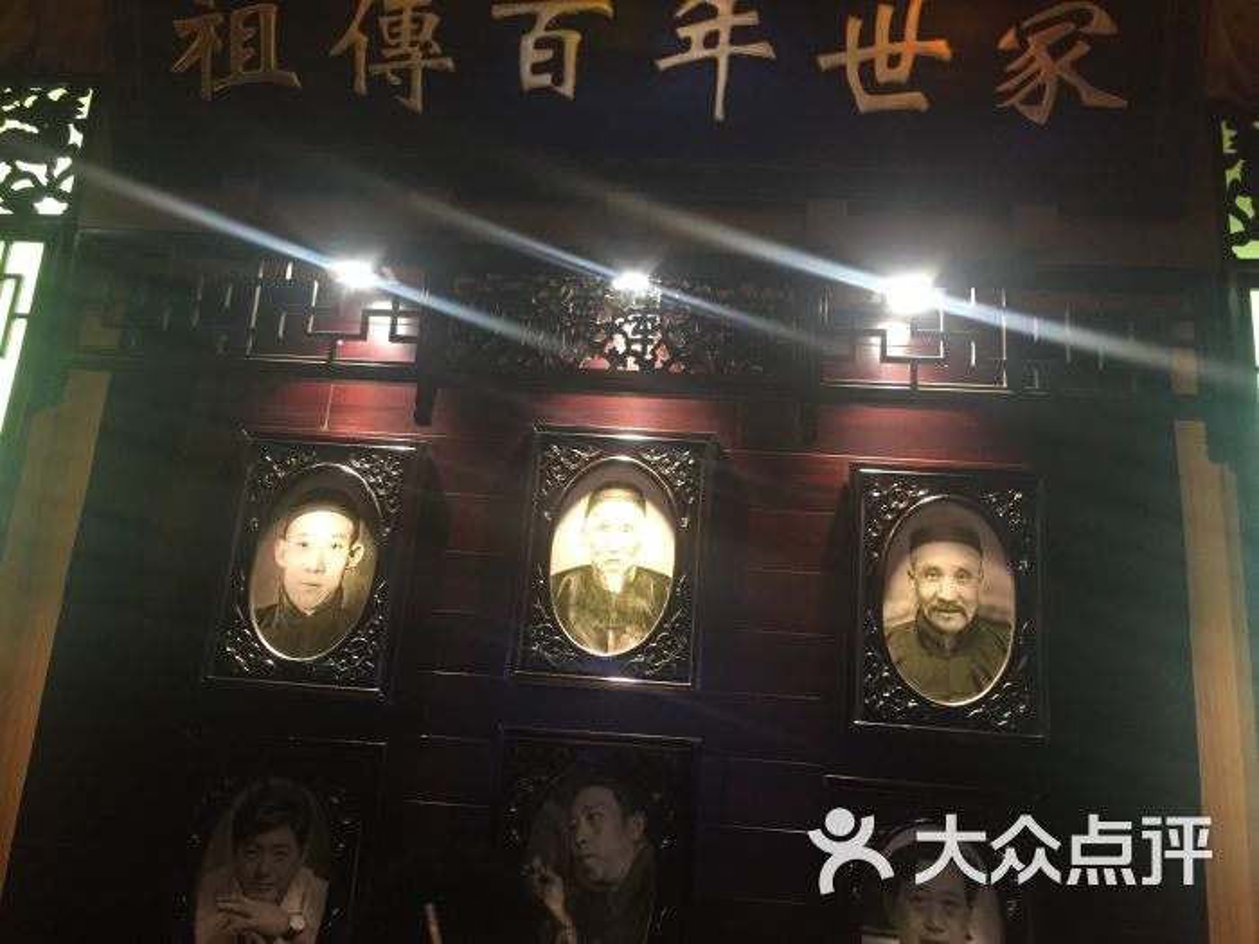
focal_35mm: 29
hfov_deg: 61.7
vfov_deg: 48.2
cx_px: 630
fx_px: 1055
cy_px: 472
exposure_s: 1/33
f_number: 2.2
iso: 250
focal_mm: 4.15
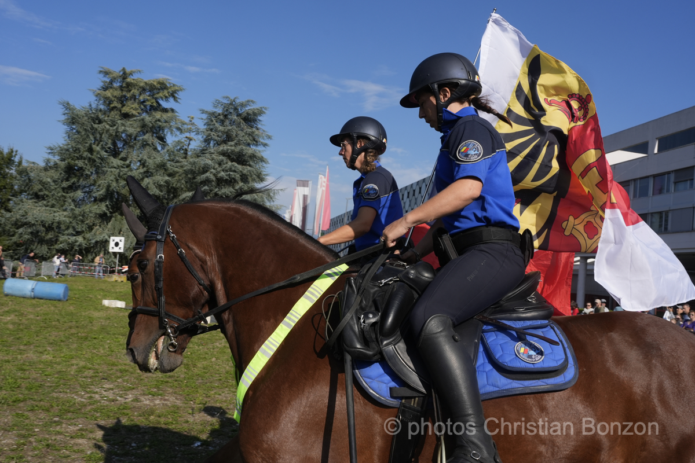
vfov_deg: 40.0
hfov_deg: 57.2
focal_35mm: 33
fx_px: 637
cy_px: 232
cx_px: 348
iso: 400
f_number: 10
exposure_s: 1/1000
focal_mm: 33
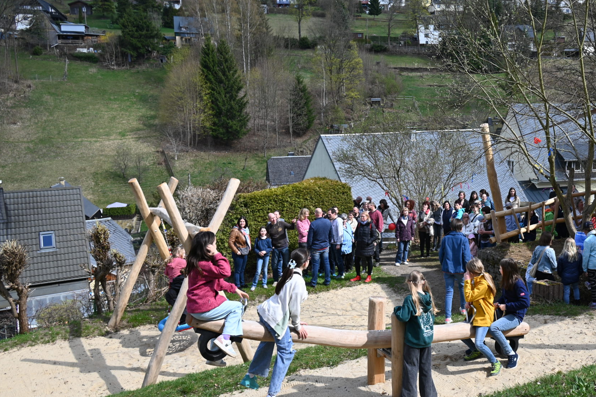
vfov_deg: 35.9
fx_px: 612
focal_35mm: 37
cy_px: 194
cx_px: 410
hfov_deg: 50.7
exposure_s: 1/320
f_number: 6.3
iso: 100
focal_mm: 24
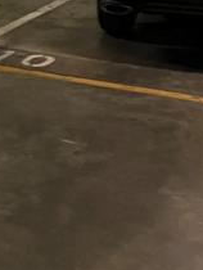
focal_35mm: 95
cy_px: -3
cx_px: -58
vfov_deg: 20.0
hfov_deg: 14.9
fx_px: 741
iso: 640
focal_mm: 5.7
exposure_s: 1/30
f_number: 1.5
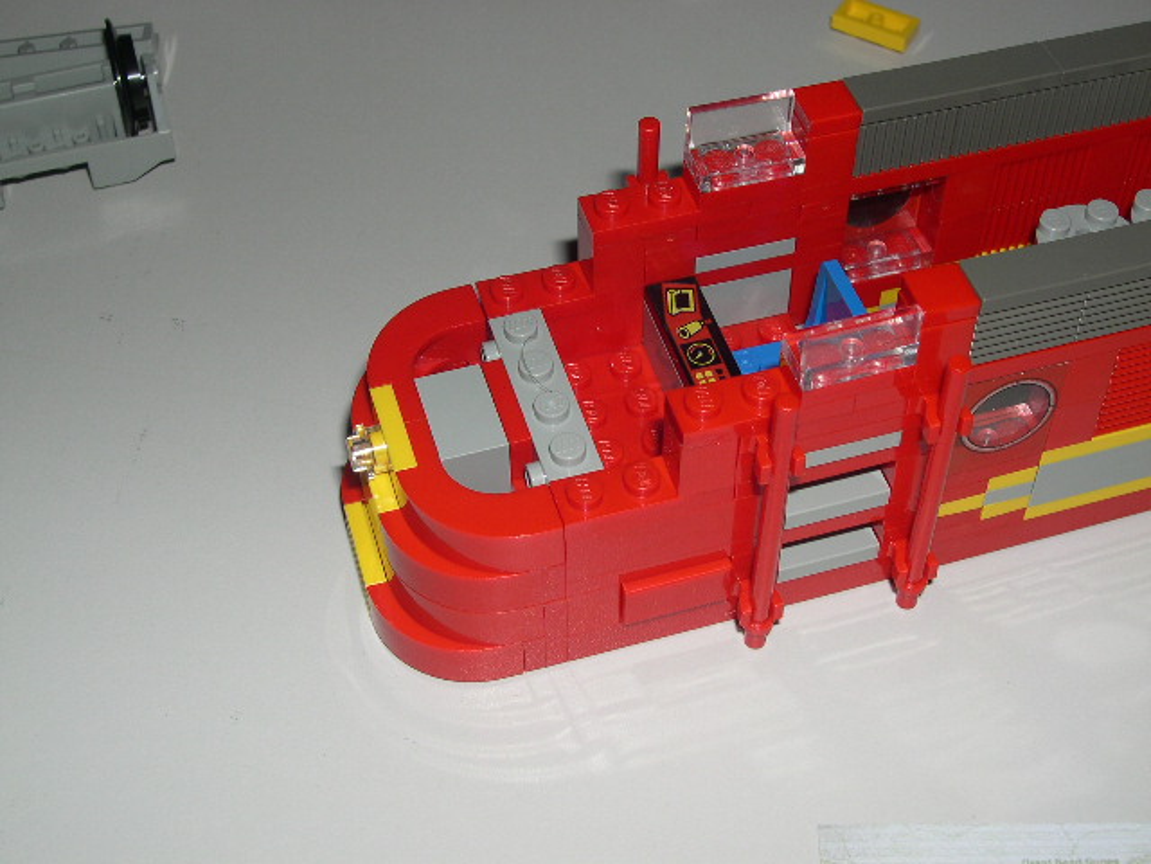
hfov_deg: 36.8
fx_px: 1729
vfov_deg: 28.0
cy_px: 432
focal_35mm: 52
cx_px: 576
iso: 100
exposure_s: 1/60
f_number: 8.8
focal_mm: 11.1
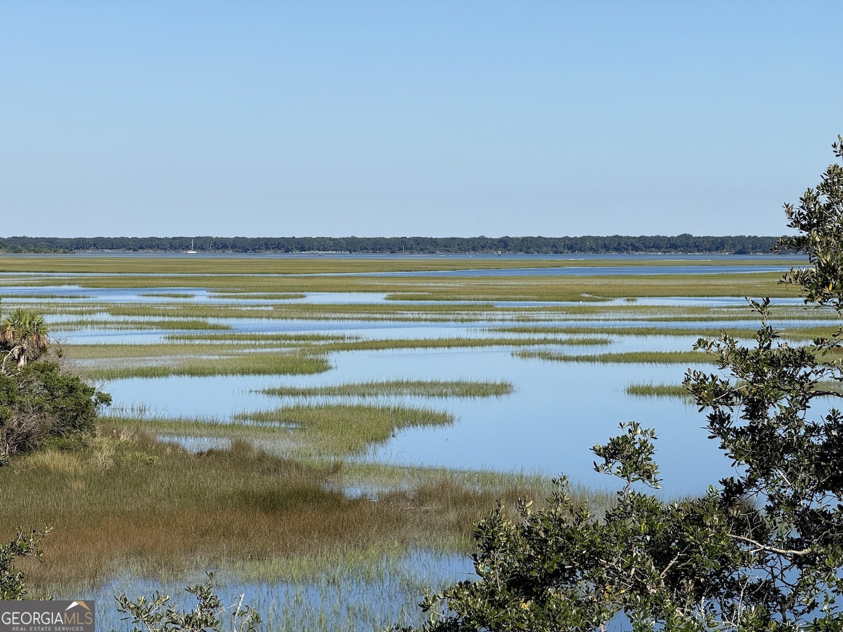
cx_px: 422
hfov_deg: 16.4
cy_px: 316
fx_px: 2922
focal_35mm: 120
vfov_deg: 12.3
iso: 50
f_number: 2.8
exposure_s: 1/2933
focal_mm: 15.66
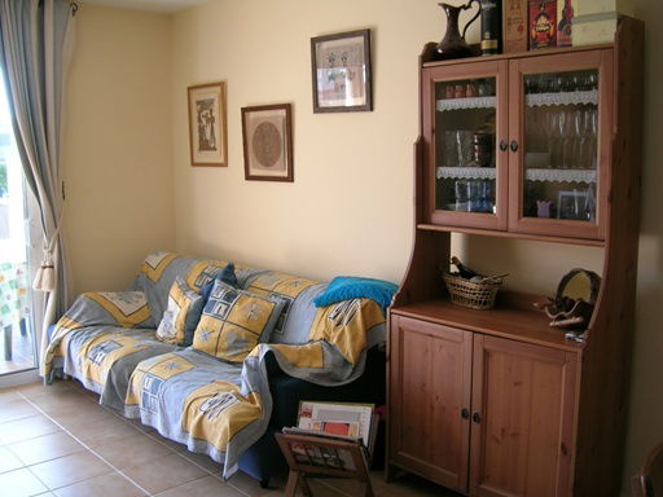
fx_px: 670
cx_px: 332
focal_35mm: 35
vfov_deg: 40.7
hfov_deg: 52.6
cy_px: 248
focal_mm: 5.4
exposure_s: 1/39.8
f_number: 2.8
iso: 50
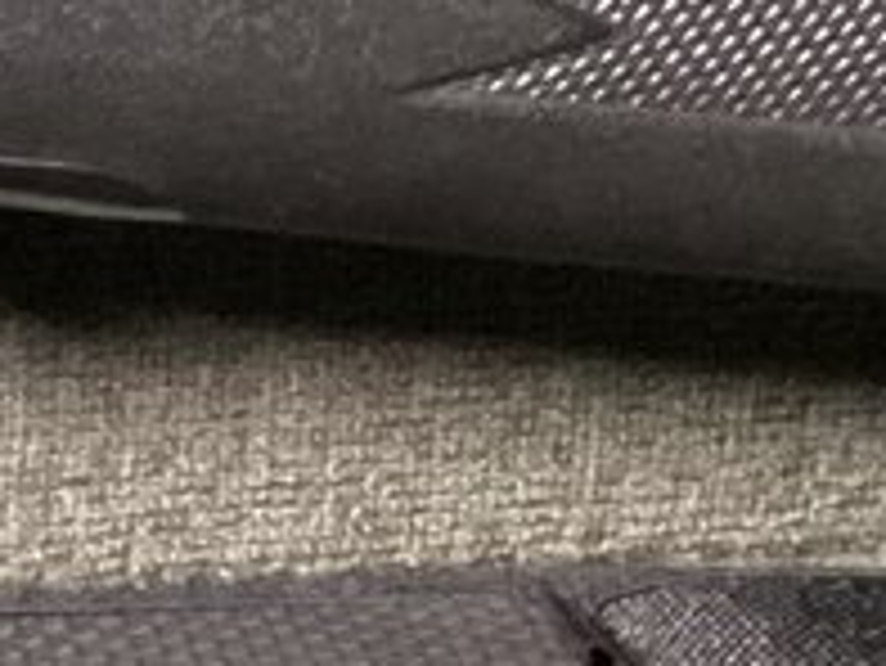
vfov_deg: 6.2
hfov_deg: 7.8
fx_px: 6095
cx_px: -1104
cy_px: 232
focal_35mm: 238
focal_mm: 3.3
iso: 400
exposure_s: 1/30
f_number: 2.4
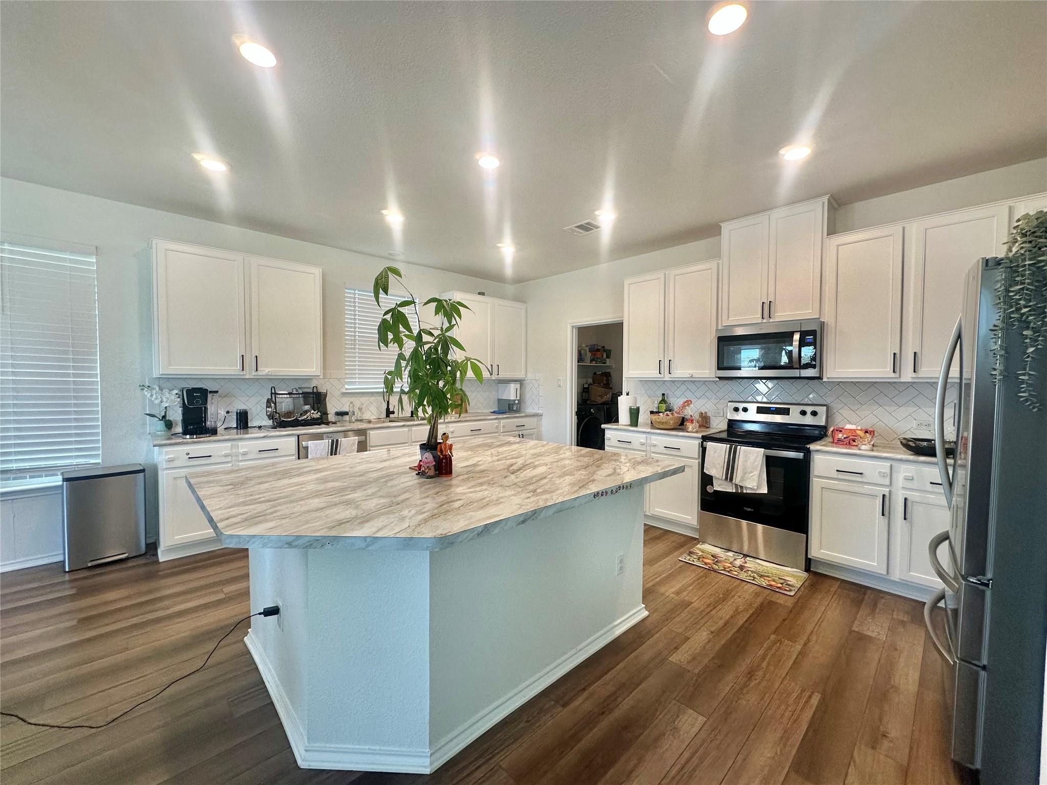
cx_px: 524
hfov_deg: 102.1
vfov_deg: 85.7
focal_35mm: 14
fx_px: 423
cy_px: 392
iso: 160
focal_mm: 2.22
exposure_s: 1/120
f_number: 2.2
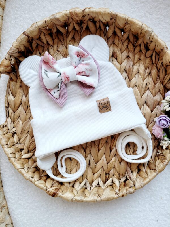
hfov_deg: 53.1
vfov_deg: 67.3
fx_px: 170
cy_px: 114
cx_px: 85
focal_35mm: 26
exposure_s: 1/100
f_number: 1.8
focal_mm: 5.4
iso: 125
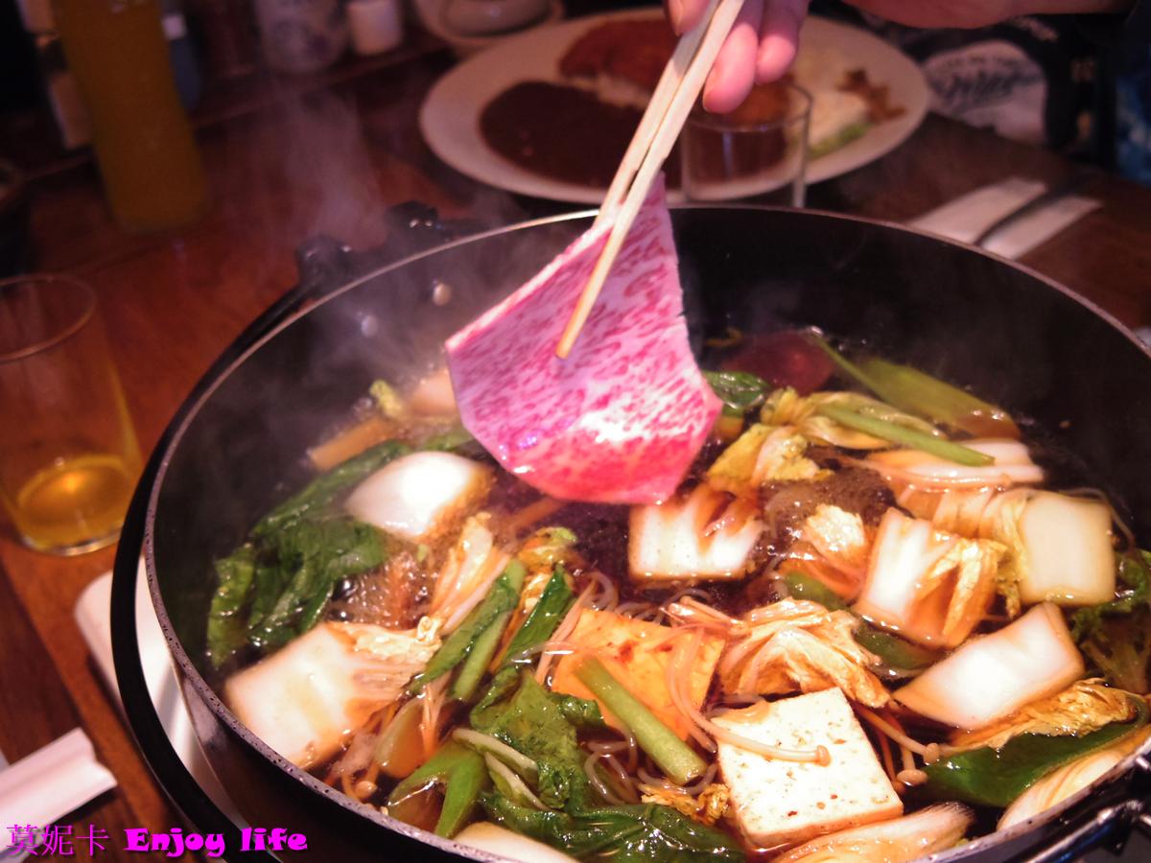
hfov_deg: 47.9
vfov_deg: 36.8
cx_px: 576
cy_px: 432
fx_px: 1297
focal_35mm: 39
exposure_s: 1/60
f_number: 1.9
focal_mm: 8.5
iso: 1250
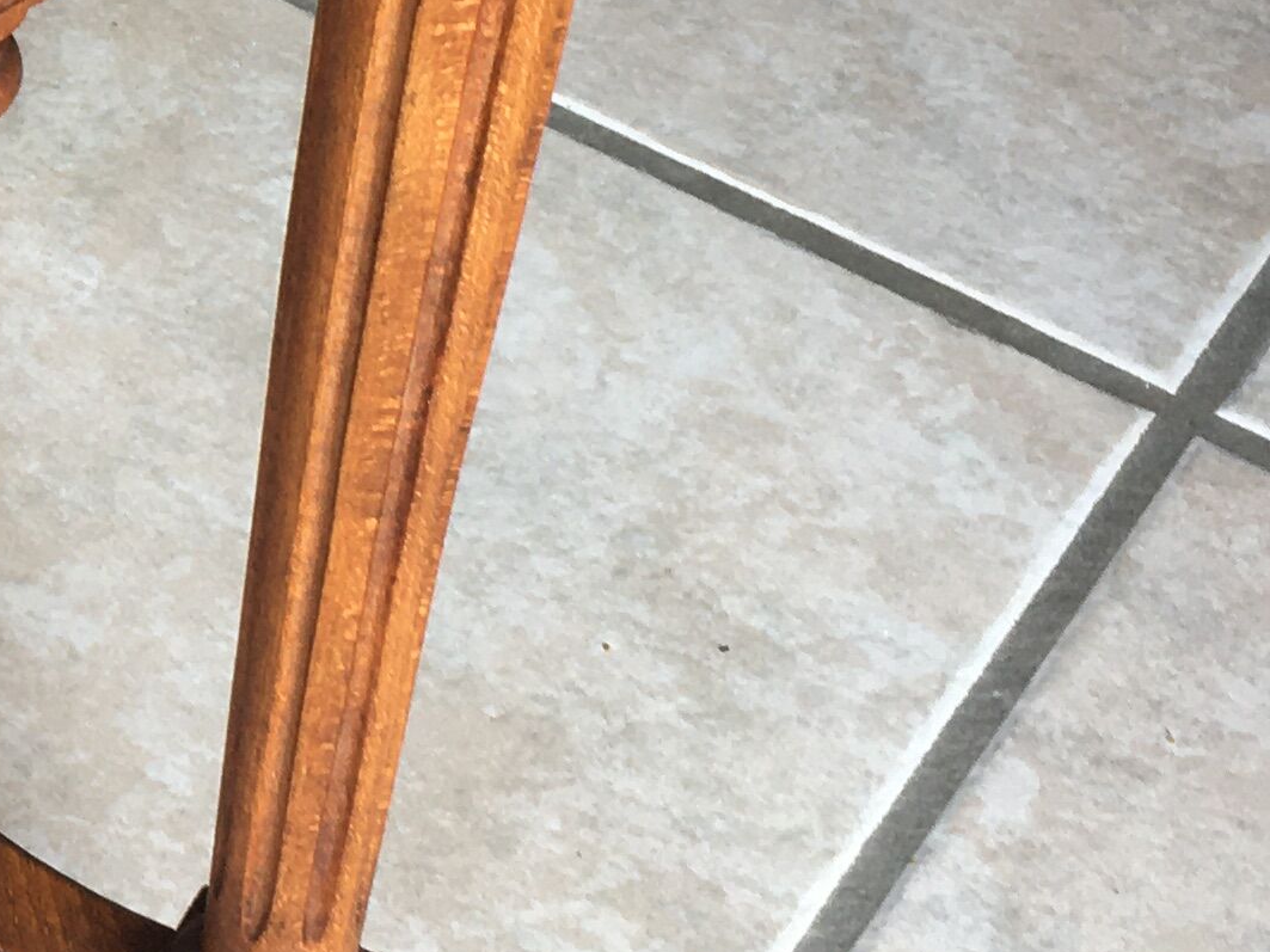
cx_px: -565
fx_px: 4035
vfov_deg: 13.2
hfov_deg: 16.5
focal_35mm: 110
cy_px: -131
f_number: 2.2
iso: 25
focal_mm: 4.15
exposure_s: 1/50
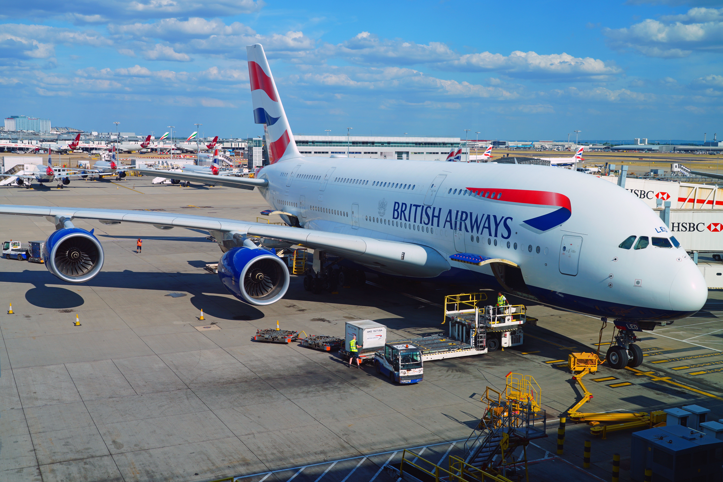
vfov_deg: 33.4
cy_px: 241
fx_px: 803
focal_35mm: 40
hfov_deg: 48.5
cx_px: 362
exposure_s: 1/160
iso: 100
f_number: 11
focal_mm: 40
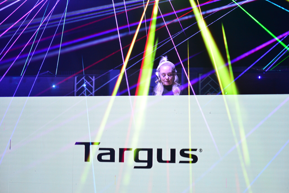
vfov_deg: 13.1
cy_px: 96
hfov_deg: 19.4
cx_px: 144
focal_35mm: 105
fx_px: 843
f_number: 2.8
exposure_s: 1/160
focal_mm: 105
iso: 1250
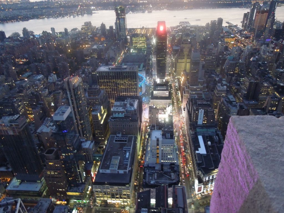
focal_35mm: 25
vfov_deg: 54.9
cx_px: 142
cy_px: 106
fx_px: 205
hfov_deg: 69.4
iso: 640
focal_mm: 4.5
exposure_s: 1/8
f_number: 3.3
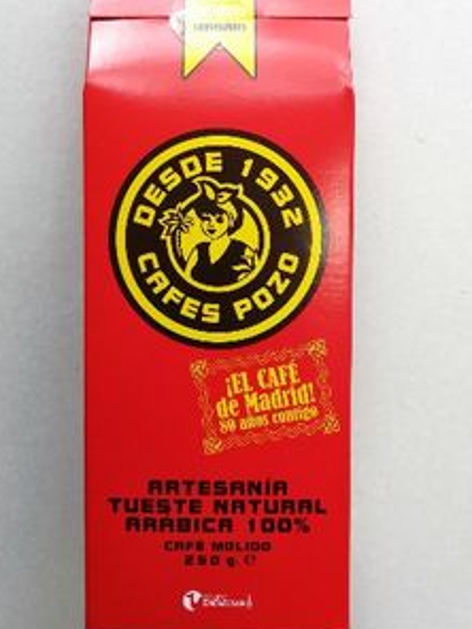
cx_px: 223
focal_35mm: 39
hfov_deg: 36.8
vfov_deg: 47.8
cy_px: 277
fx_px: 709
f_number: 1.8
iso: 50
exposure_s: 1/108
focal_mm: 3.95
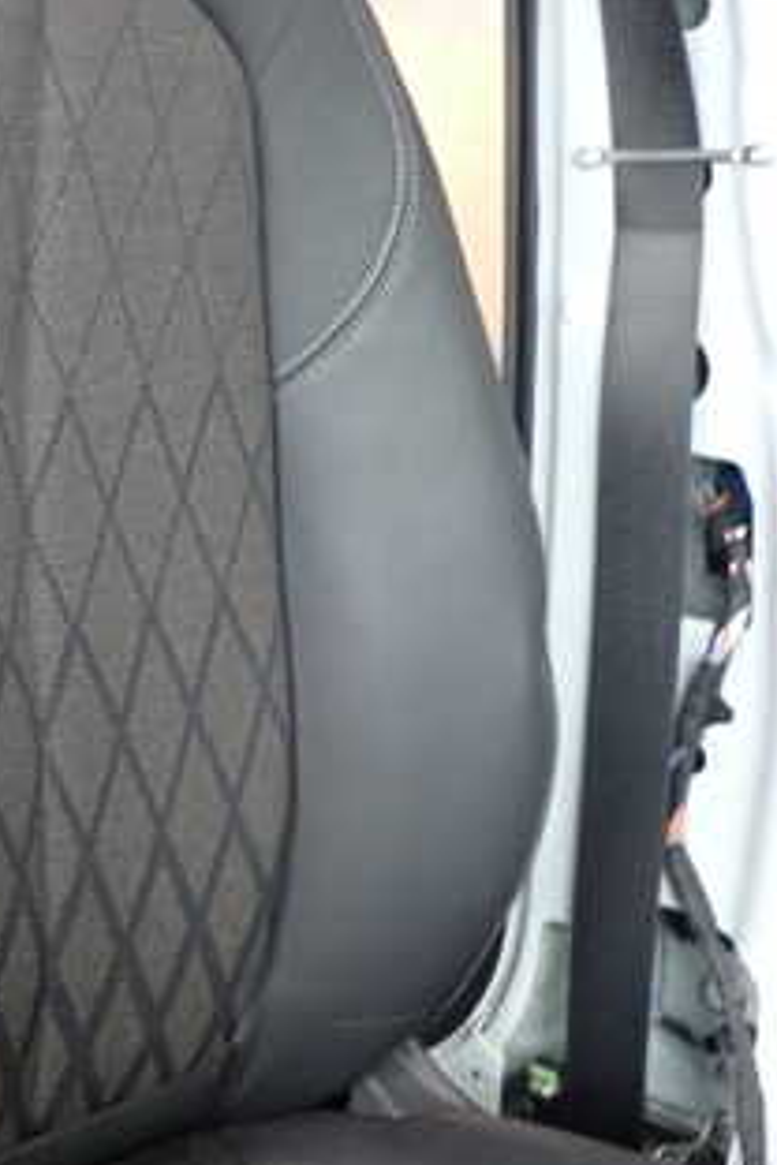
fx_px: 1942
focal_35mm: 60
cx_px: -250
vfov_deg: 33.4
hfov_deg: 20.5
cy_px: 538
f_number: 2.3
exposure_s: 1/30
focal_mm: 5.4
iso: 200
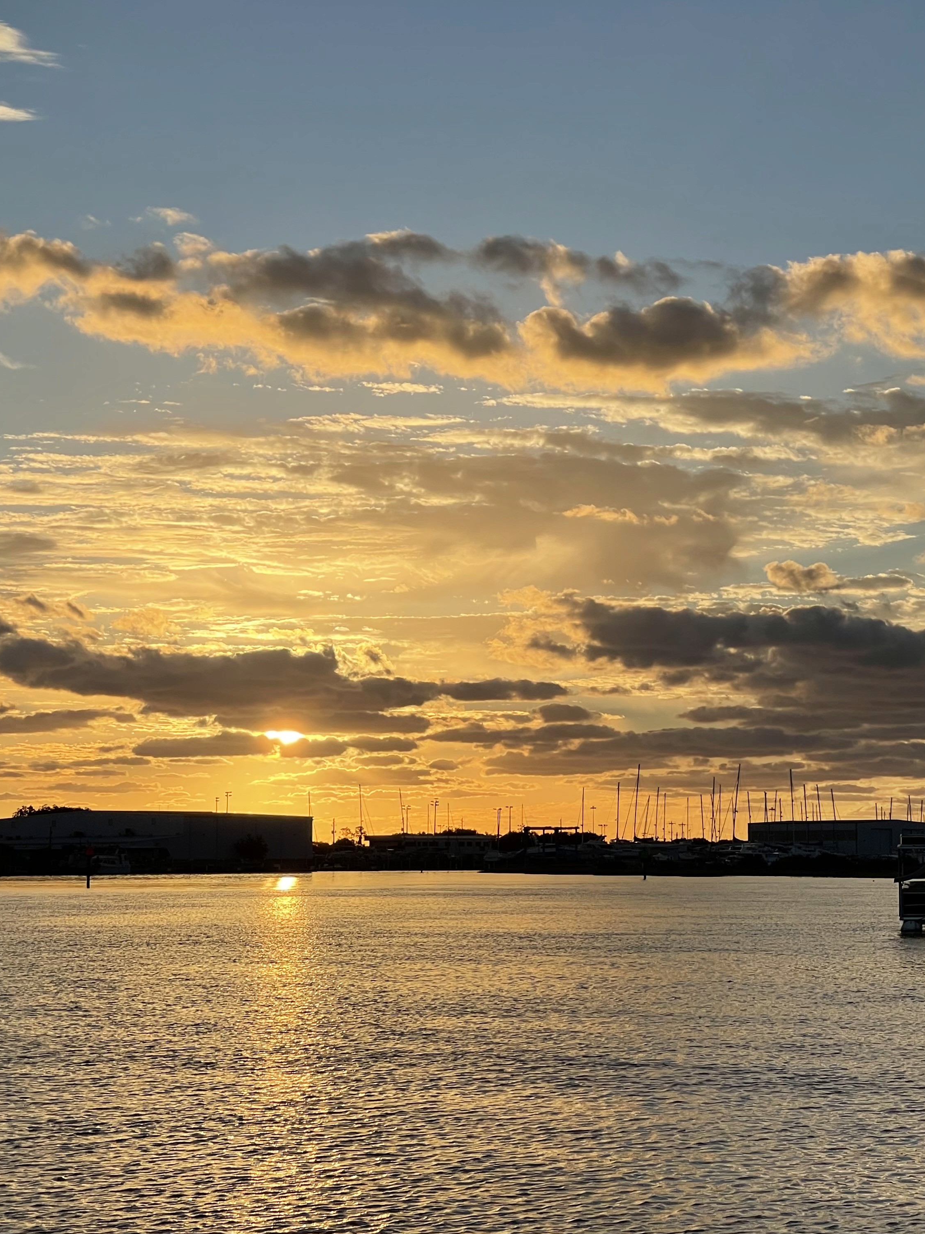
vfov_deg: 22.8
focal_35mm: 86
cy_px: 615
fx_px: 3065
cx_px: 634
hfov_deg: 17.1
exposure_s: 1/1783
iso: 20
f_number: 2.2
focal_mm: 7.5
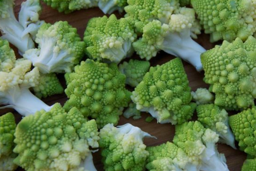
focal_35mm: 120
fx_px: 854
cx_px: 166
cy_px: 86
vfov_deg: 11.4
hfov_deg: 17.0
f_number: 5
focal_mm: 58
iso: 200
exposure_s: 1/160
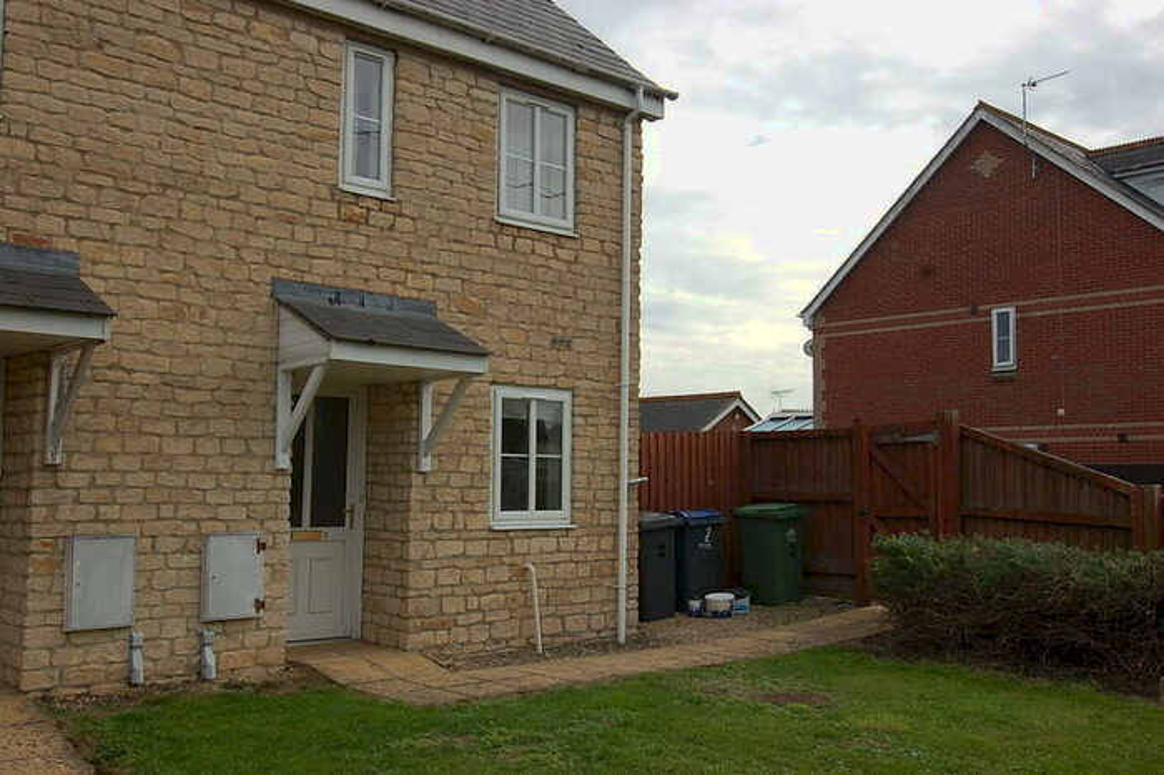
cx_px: 582
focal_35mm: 36
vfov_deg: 36.8
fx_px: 1163
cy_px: 388
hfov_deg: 53.2
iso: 200
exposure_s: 1/250
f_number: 8
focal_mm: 24
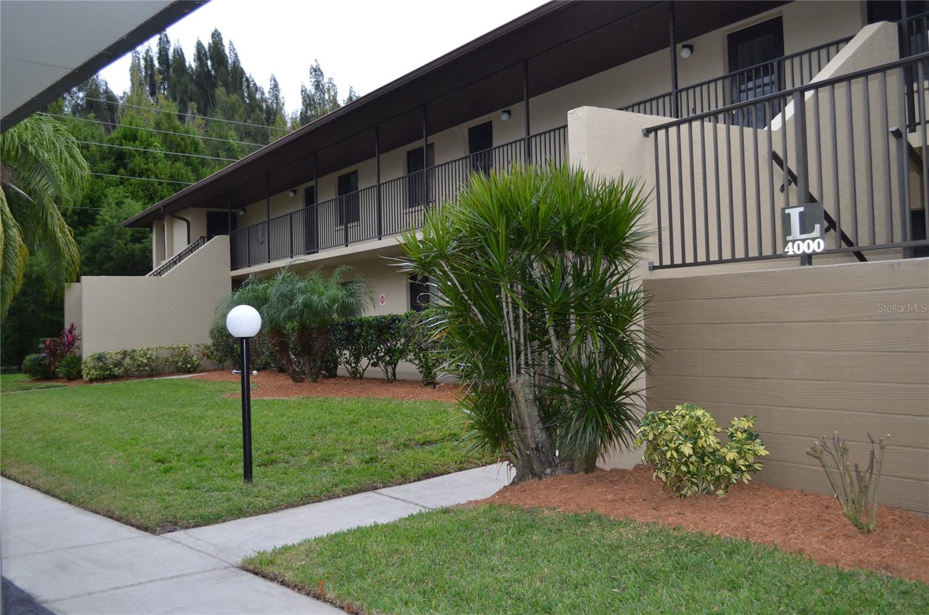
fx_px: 927
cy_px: 308
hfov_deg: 53.2
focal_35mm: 36
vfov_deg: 36.7
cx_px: 464
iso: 400
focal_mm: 24
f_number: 4
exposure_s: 1/100
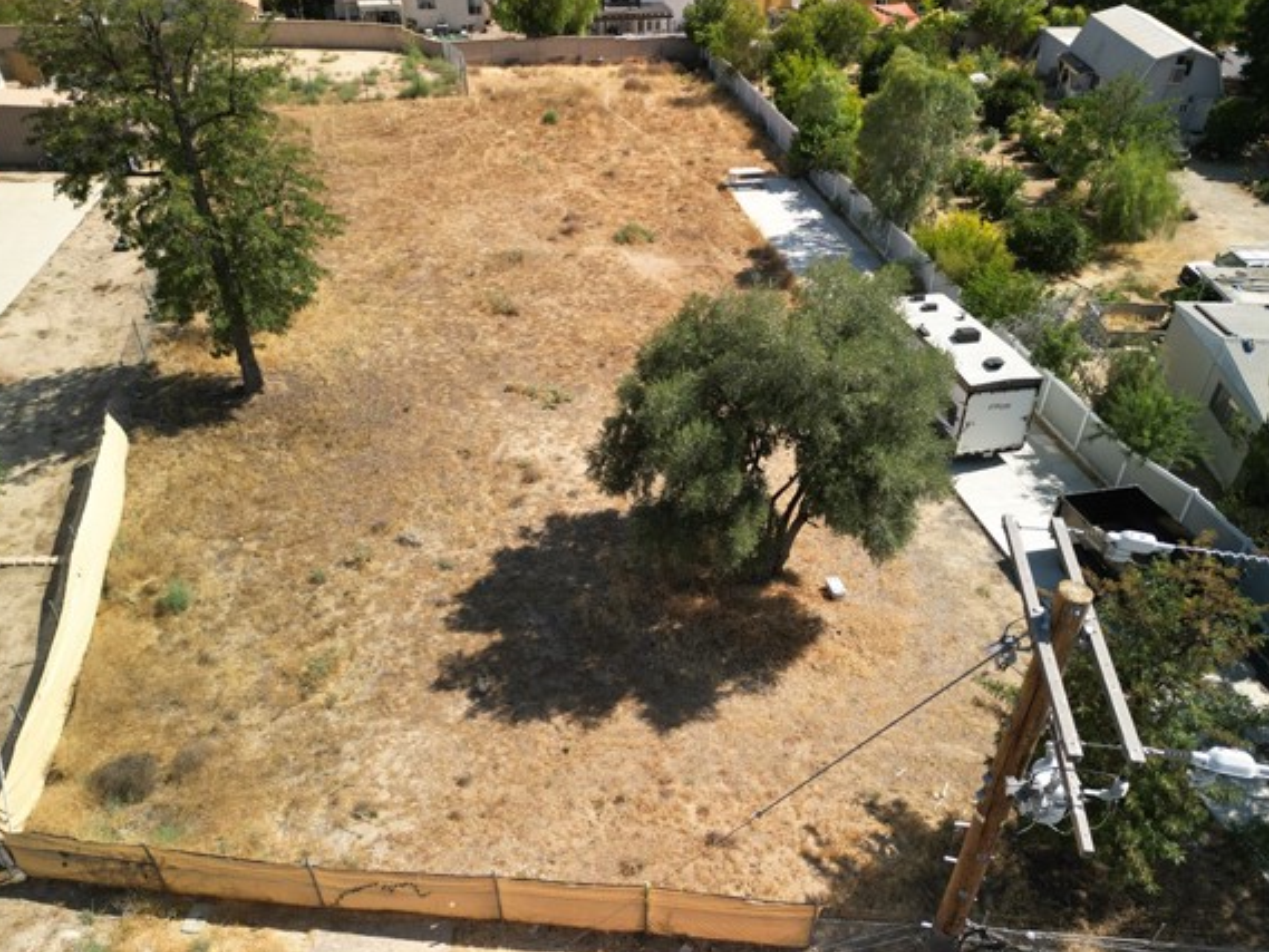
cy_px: 526
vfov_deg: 51.3
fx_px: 990
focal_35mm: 27
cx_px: 680
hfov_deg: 65.2
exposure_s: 1/100
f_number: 1.7
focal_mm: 6.72
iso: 100
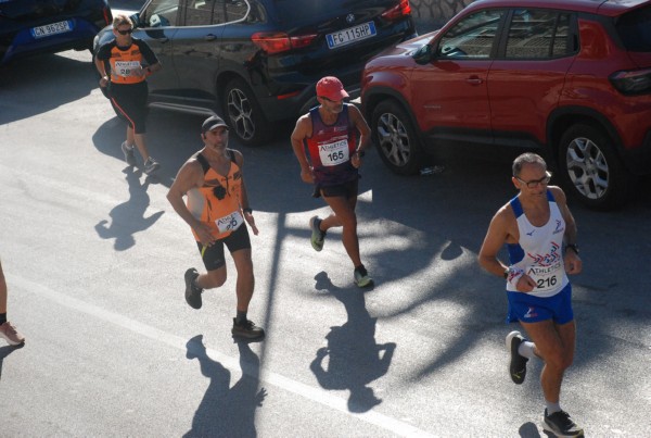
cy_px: 219
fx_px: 2039
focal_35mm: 112
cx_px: 326
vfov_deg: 12.2
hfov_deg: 18.1
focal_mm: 75
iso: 1000
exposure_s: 1/1600
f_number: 7.1
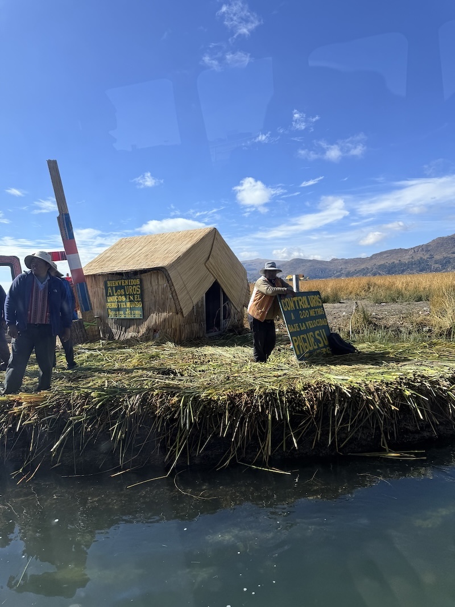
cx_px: 228
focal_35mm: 24
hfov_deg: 56.8
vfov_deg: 71.6
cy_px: 304
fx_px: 421
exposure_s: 1/1653
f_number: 1.78
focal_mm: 6.76
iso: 80
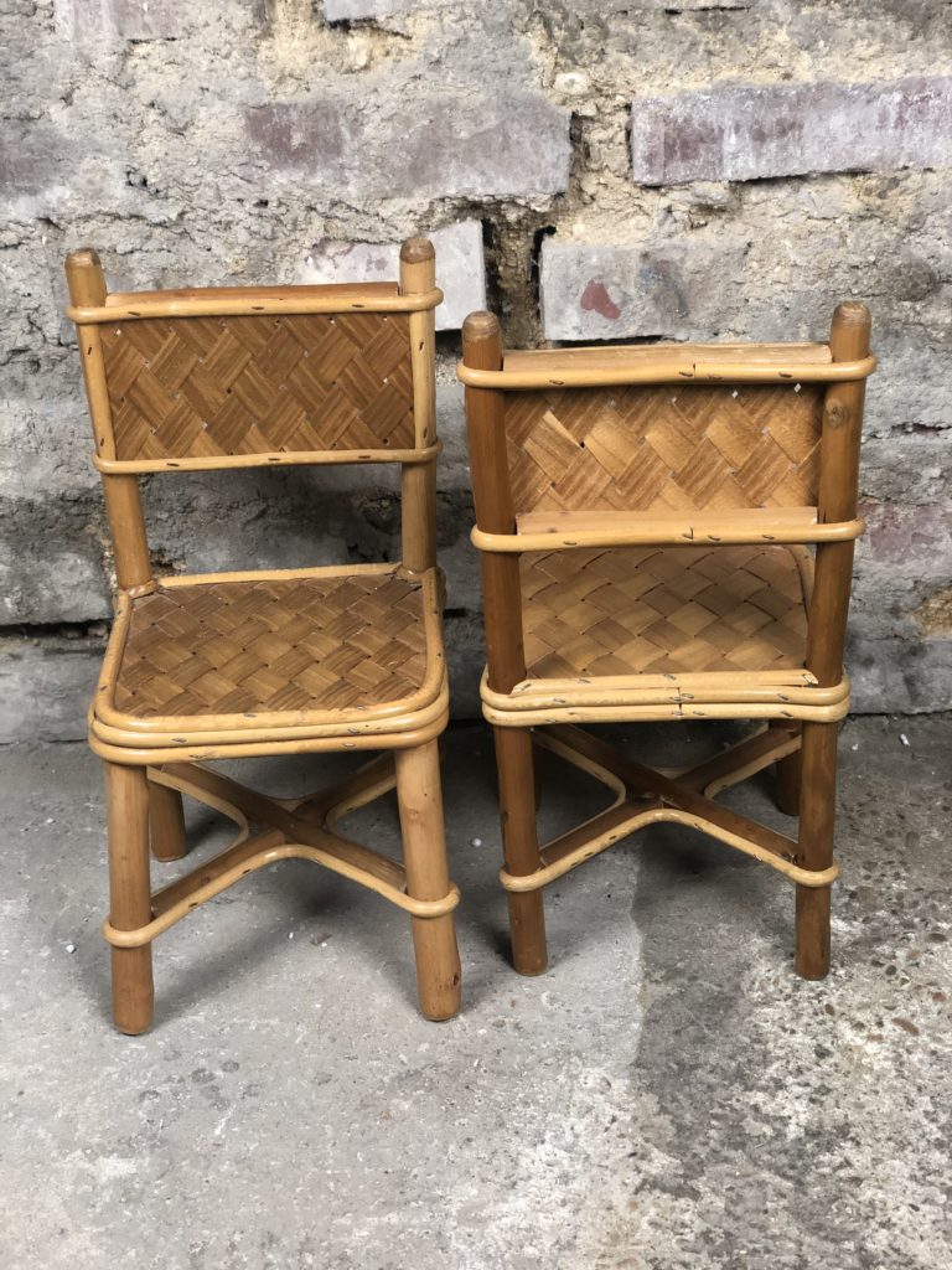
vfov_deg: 36.8
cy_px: 635
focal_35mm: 52
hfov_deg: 28.0
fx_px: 1907
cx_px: 476
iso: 100
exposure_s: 1/50
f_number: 2.4
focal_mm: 6
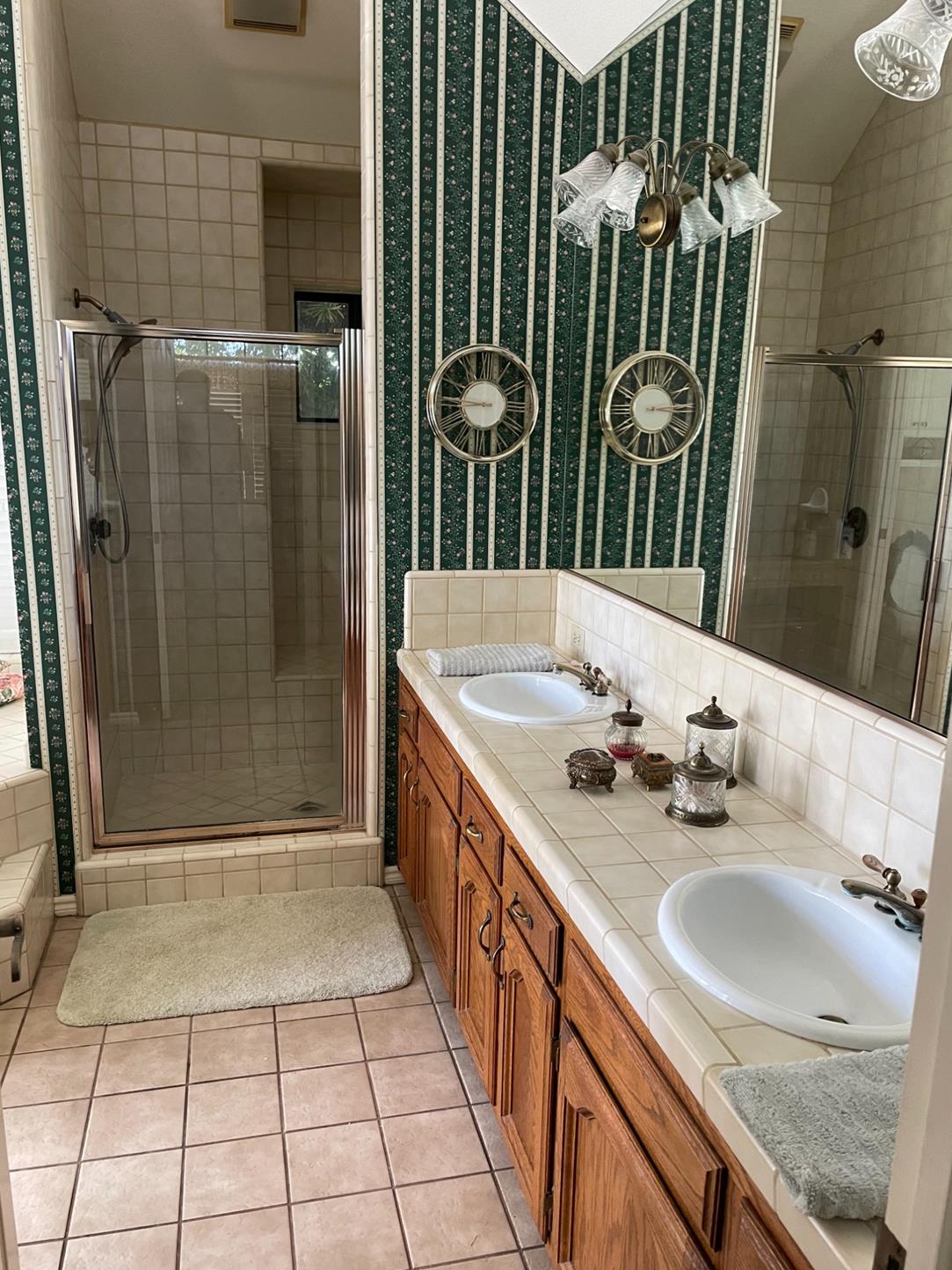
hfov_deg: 51.3
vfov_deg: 65.3
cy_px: 639
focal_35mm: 27
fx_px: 990
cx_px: 487
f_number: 1.6
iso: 160
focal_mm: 4.2
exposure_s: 1/60
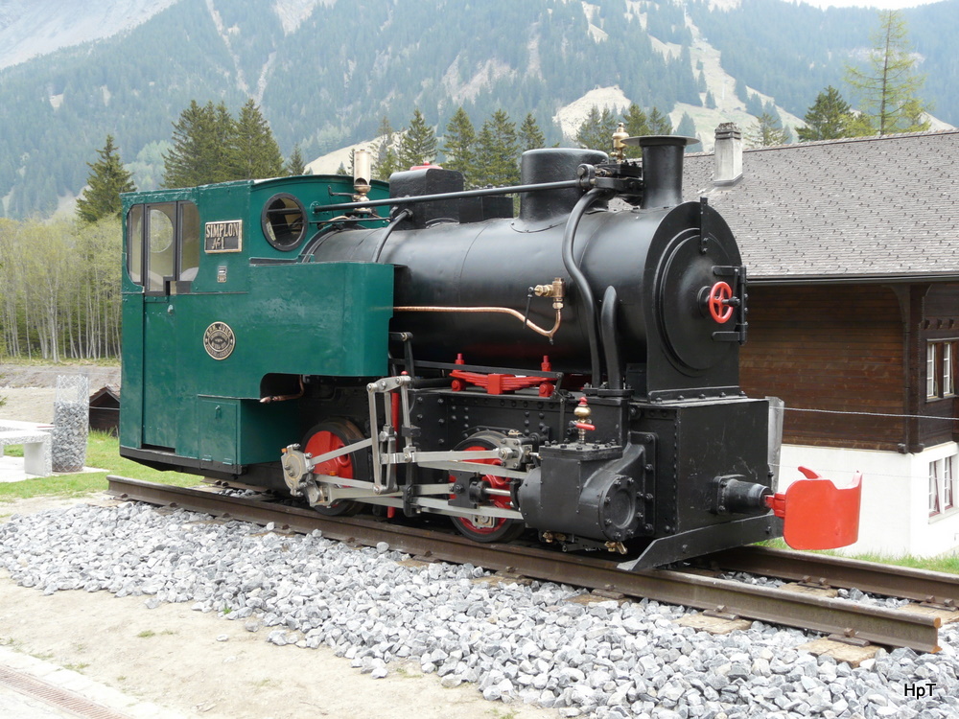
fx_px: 1219
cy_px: 360
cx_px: 480
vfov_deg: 32.9
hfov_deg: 42.9
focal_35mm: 44
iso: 100
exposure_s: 1/160
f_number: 4
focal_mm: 7.2
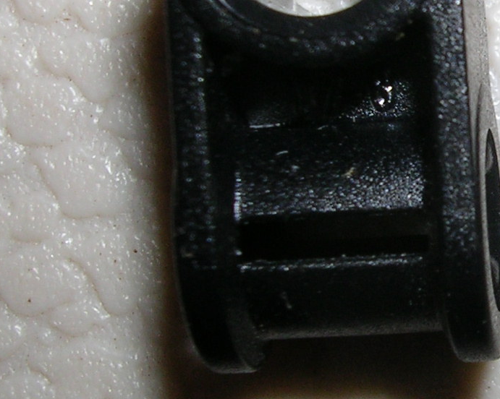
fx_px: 1627
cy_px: 116
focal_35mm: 110
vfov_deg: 14.0
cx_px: 572
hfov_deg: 16.8
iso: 50
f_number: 5.6
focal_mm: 5.8
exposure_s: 1/60.1
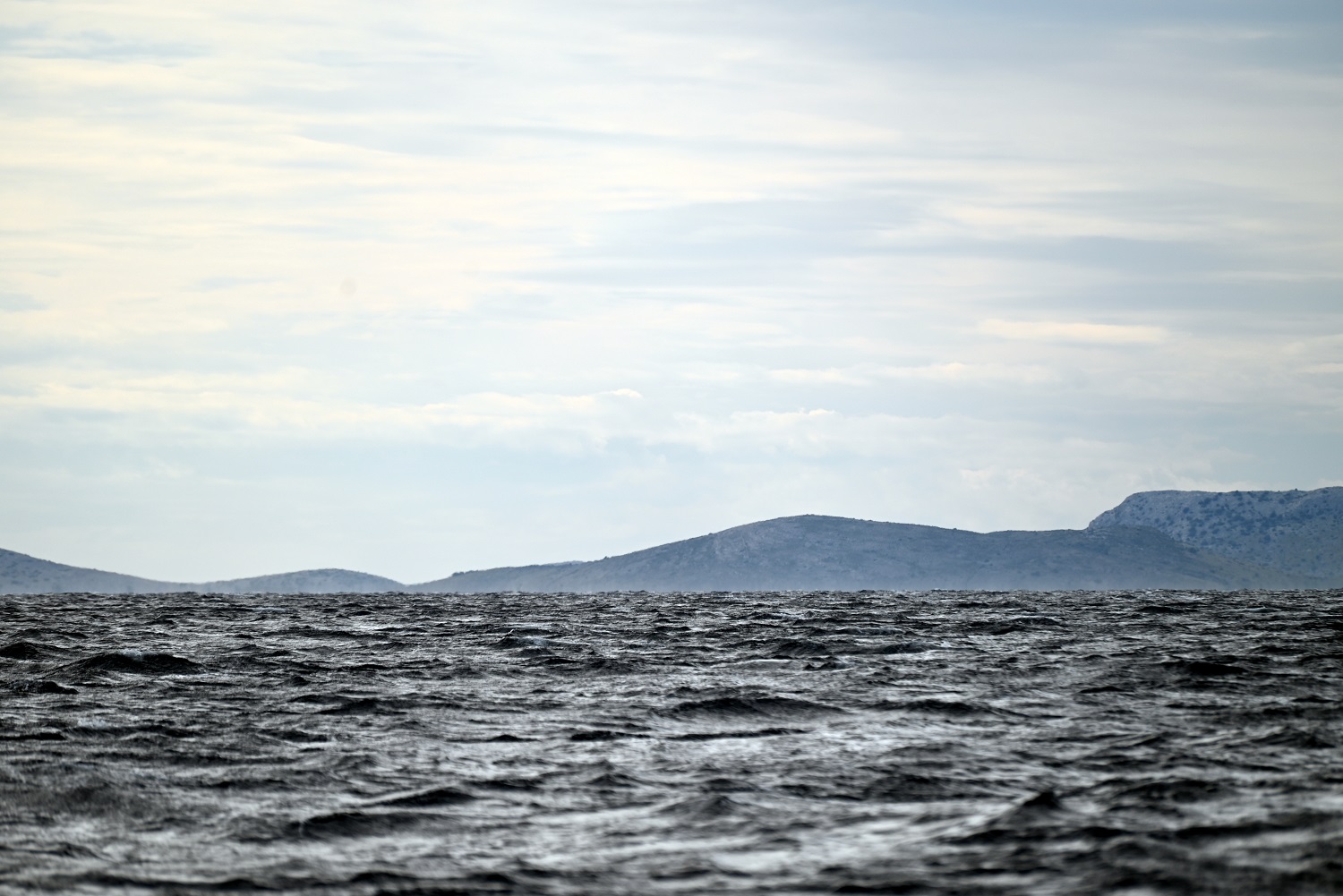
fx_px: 9702
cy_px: 448
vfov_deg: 5.3
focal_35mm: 260
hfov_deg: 7.9
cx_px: 672
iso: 100
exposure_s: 1/1000
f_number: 6.3
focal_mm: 260
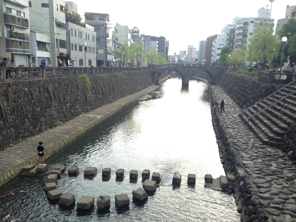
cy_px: 111
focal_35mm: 33
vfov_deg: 42.9
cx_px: 148
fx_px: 282
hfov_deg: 55.4
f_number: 2.4
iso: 50
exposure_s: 1/396
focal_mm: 4.12
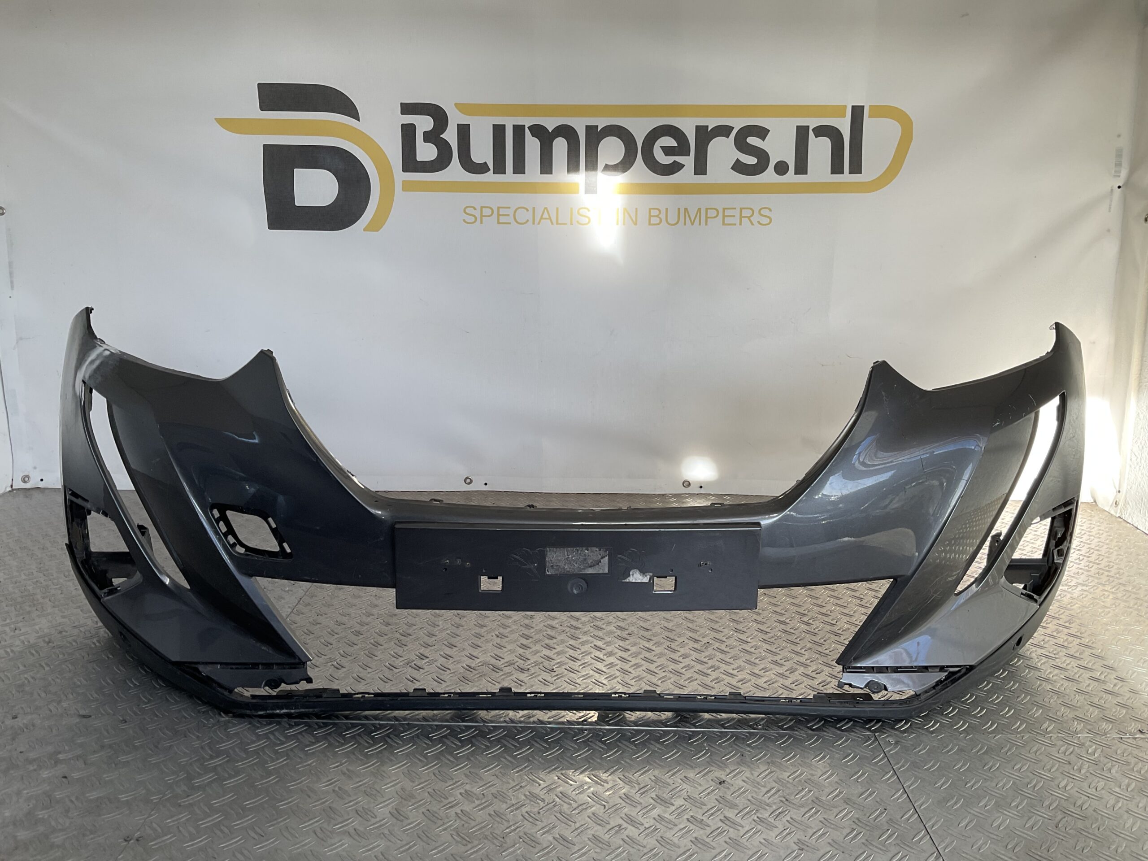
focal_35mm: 29
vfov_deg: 48.2
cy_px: 430
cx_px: 574
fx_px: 962
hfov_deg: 61.7
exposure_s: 1/165
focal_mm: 3
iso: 16
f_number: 1.8
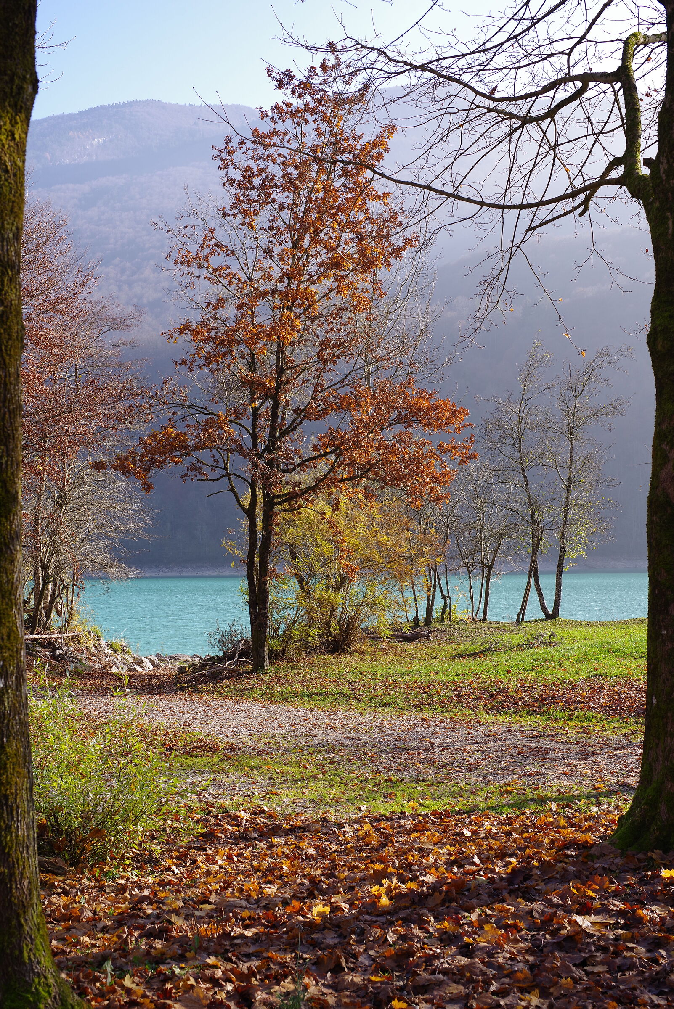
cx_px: 337
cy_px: 504
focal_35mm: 50
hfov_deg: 27.0
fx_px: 1403
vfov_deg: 39.6
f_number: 9
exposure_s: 1/60
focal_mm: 50
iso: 100
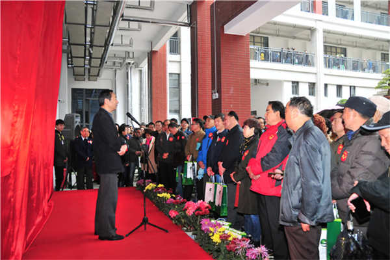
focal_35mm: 27
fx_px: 292
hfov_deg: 67.4
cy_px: 130
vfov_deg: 47.9
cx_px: 195
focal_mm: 18
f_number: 3.5
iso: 800
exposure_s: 1/125
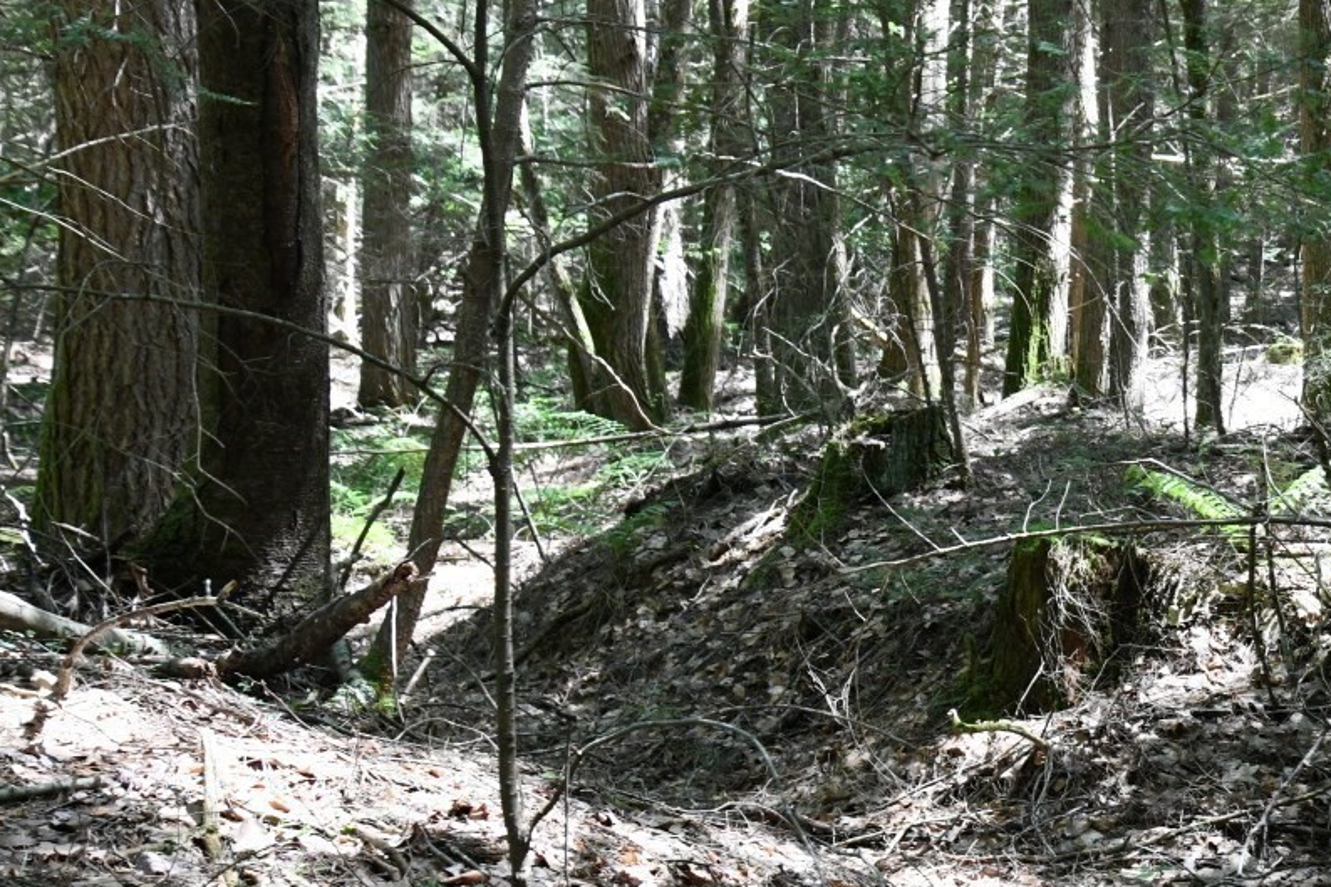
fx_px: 3364
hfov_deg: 21.0
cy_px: 582
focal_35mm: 91
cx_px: 1551
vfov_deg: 15.0
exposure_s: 1/60
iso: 1600
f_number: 8
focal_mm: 35
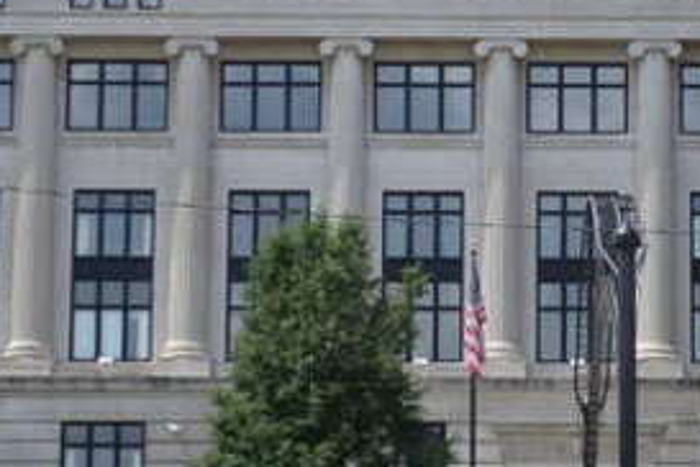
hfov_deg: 15.5
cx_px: 567
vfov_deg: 10.5
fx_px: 2547
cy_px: 280
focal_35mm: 131
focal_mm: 7.8
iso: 80
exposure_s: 1/750
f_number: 3.2
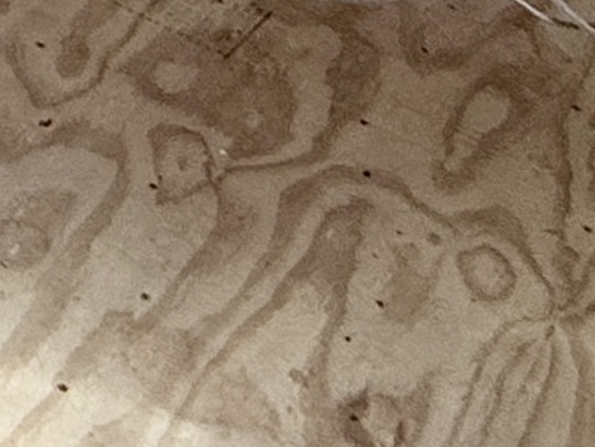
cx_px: -813
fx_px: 1857
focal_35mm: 108
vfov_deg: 9.1
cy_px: -1106
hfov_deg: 13.5
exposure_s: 1/99
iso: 100
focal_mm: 2.22
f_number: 2.2
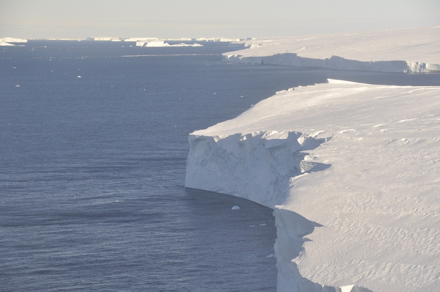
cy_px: 146
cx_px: 220
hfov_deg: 15.2
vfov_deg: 10.1
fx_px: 1647
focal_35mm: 135
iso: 640
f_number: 9
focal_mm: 90
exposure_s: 1/1250
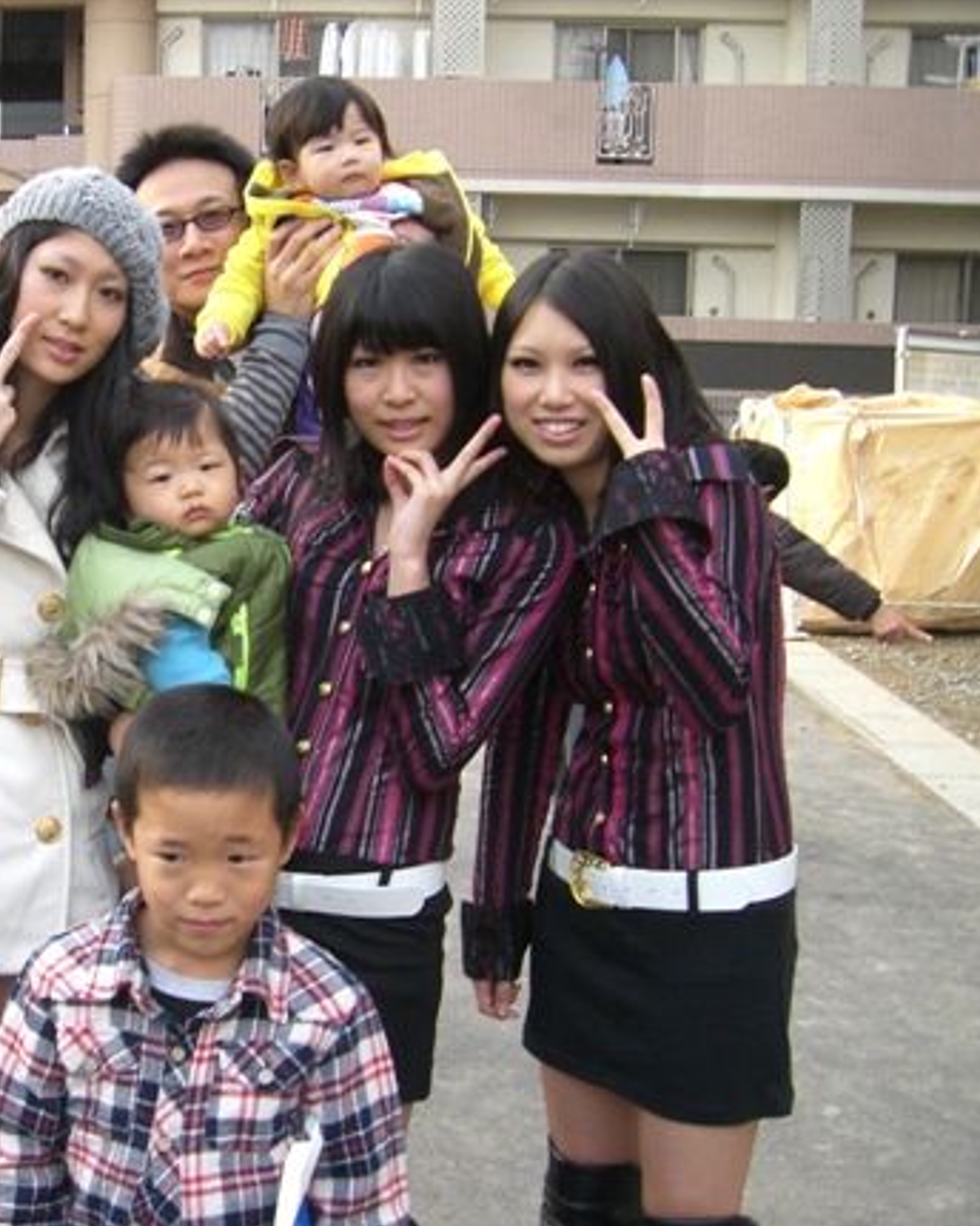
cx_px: 188
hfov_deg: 29.5
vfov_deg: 37.3
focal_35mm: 50
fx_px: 1813
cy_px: 617
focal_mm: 6.2
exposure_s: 1/200
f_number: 2.7
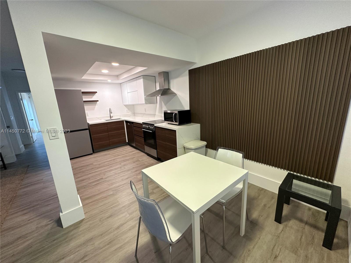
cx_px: 176
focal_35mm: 14
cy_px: 132
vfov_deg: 85.7
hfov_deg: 102.1
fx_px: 142
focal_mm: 2.22
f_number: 2.2
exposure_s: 1/60
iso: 160
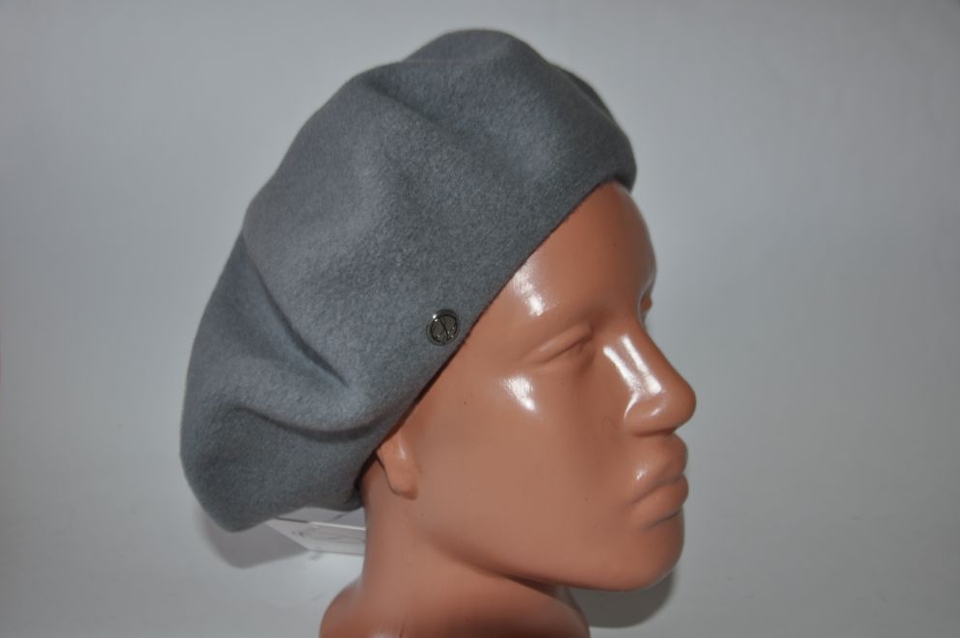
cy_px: 325
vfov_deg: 35.9
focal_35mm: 37
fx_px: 986
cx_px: 487
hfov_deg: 51.9
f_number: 3.8
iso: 200
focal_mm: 24
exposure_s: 1/125
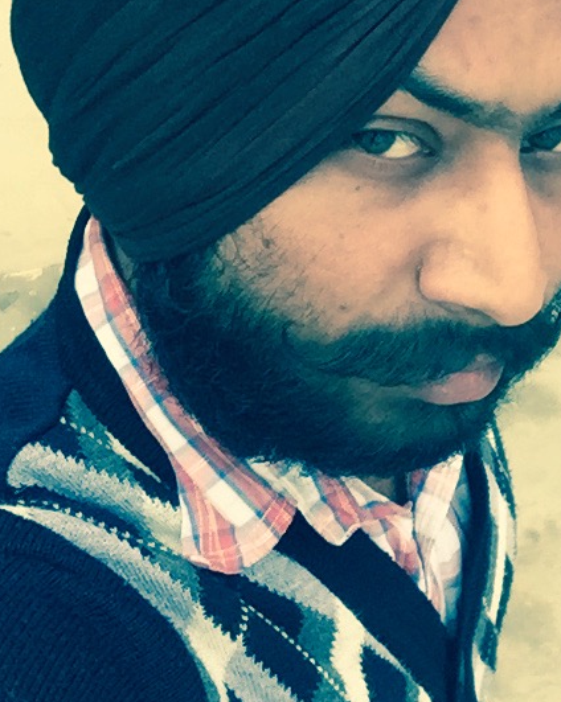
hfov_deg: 20.8
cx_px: 411
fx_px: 1517
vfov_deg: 26.1
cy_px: 329
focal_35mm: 73
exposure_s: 1/380
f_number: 2.2
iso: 32
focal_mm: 2.65
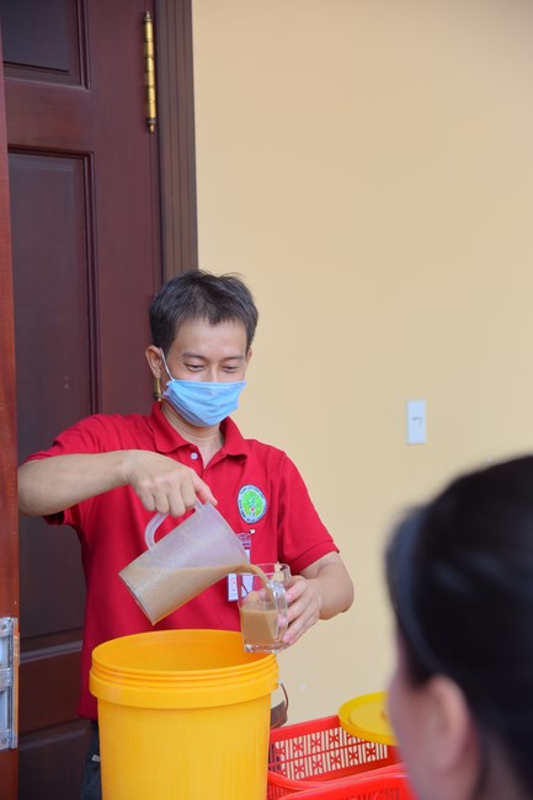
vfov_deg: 30.5
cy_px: 400
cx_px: 266
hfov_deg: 20.6
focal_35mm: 66
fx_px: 1466
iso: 250
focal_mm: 66
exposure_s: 1/125
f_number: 5
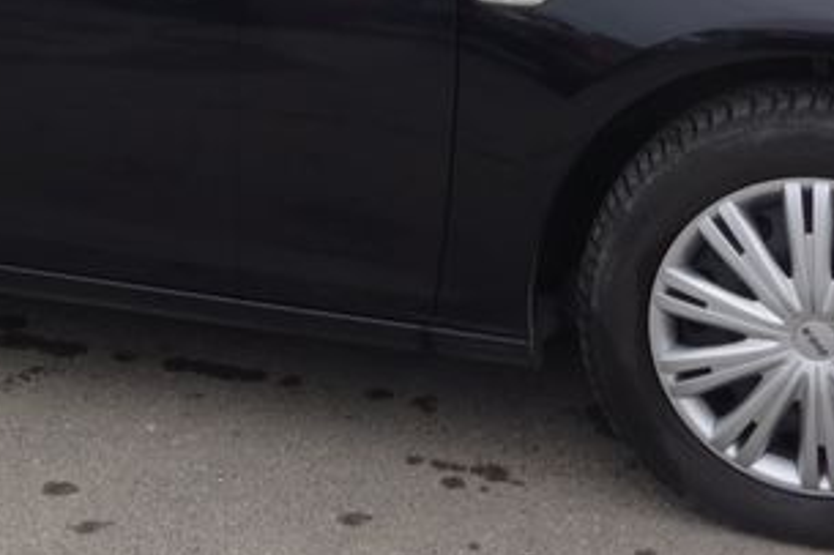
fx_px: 2176
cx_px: 175
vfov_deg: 14.0
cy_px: -138
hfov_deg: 21.4
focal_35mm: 94
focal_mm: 10.4
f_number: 8
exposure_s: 1/30
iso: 125
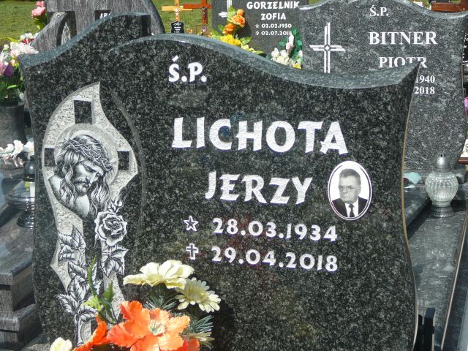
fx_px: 879
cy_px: 176
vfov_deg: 22.6
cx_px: 234
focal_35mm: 65
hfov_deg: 29.8
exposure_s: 1/800
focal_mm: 9.7
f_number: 3.6
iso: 80
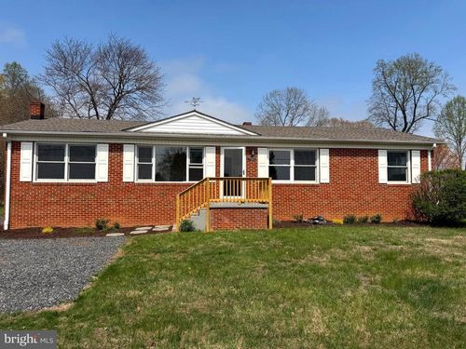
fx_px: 323
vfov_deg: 56.8
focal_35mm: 24
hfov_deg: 71.6
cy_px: 174
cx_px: 233
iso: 80
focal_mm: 6.76
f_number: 1.78
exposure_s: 1/7353
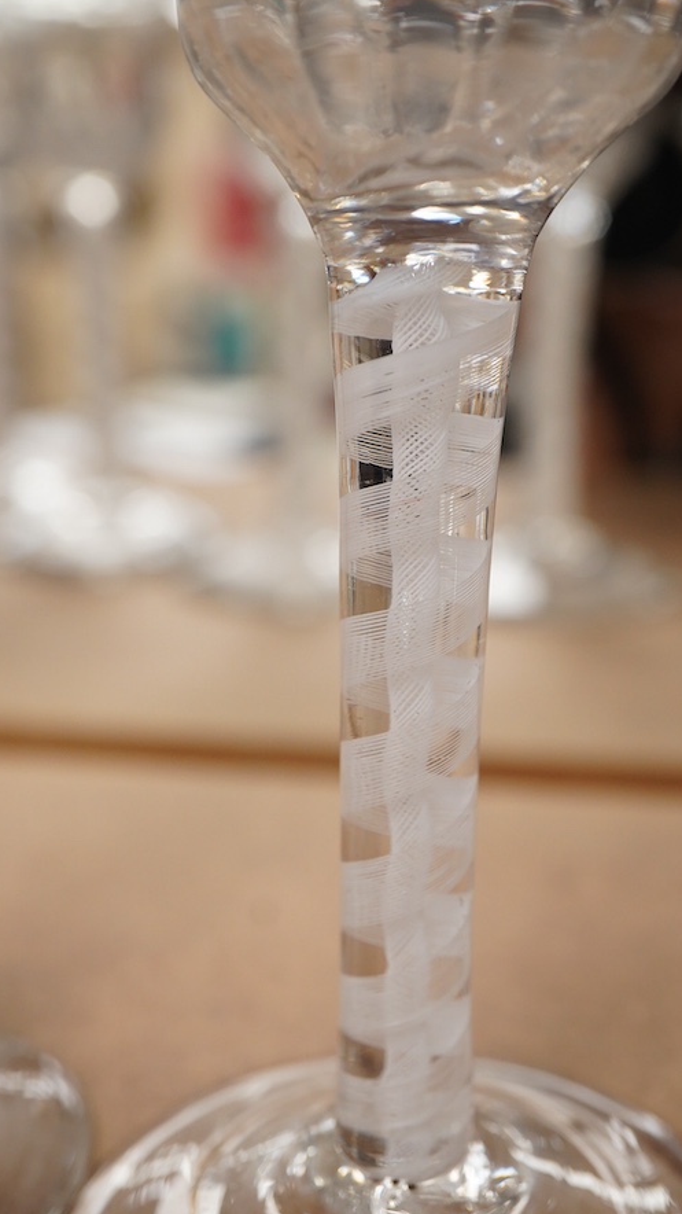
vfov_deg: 42.9
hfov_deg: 24.9
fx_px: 1544
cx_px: 395
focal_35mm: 48
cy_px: 607
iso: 1250
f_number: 8
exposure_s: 1/125
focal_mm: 30
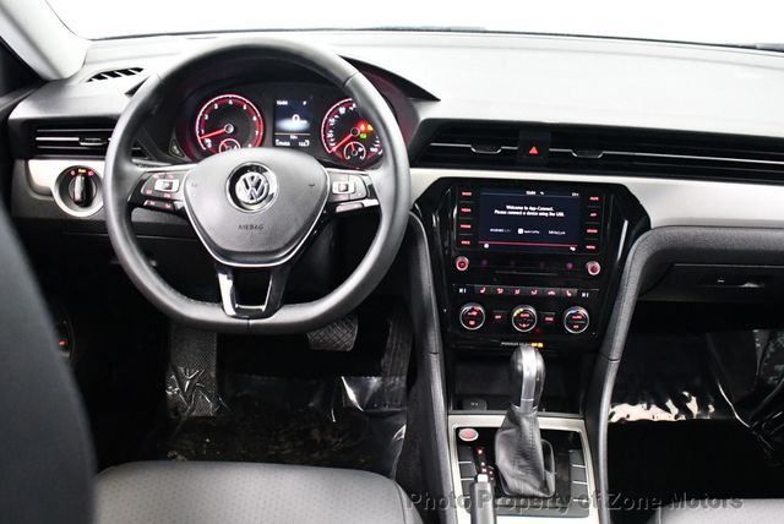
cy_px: 262
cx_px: 392
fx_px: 785
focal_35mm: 36
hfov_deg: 53.1
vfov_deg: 36.9
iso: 6400
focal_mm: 18
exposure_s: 1/60
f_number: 3.5
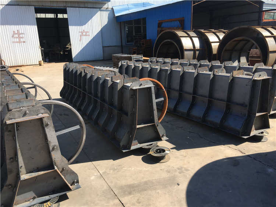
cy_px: 104
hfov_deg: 61.7
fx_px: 231
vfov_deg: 48.2
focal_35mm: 29
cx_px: 138
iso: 25
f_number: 2.2
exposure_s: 1/827
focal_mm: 4.15
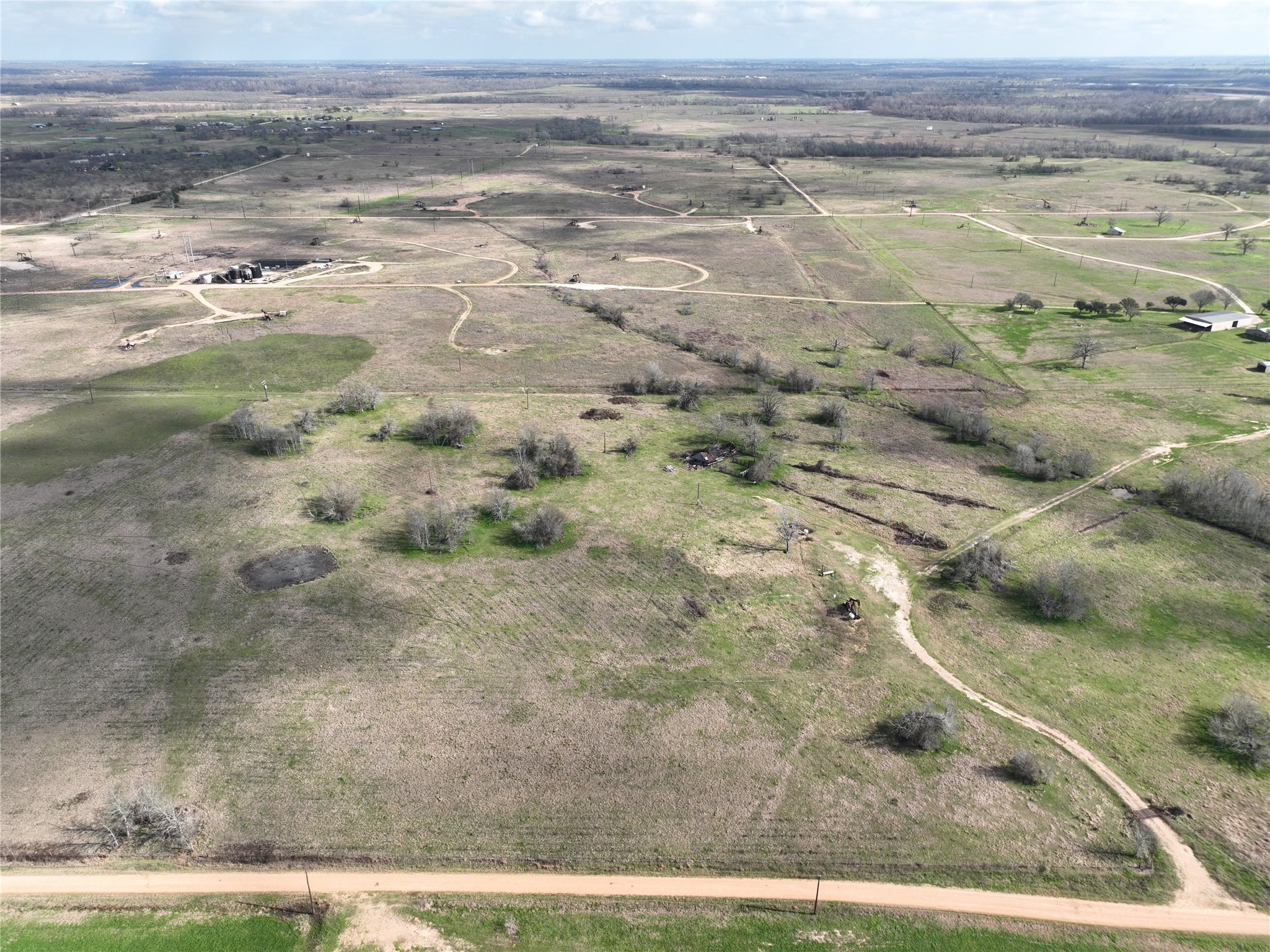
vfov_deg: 56.8
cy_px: 476
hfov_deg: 71.6
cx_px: 635
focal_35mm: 24
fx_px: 880
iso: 100
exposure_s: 1/1000
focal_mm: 12.29
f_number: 2.8
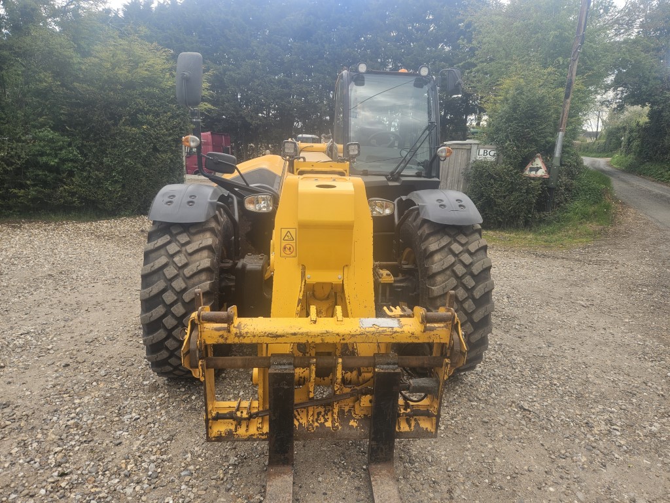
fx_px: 445
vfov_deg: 58.9
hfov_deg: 73.9
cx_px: 335
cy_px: 252
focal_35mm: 23
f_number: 1.8
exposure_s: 1/186
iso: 25
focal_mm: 5.4
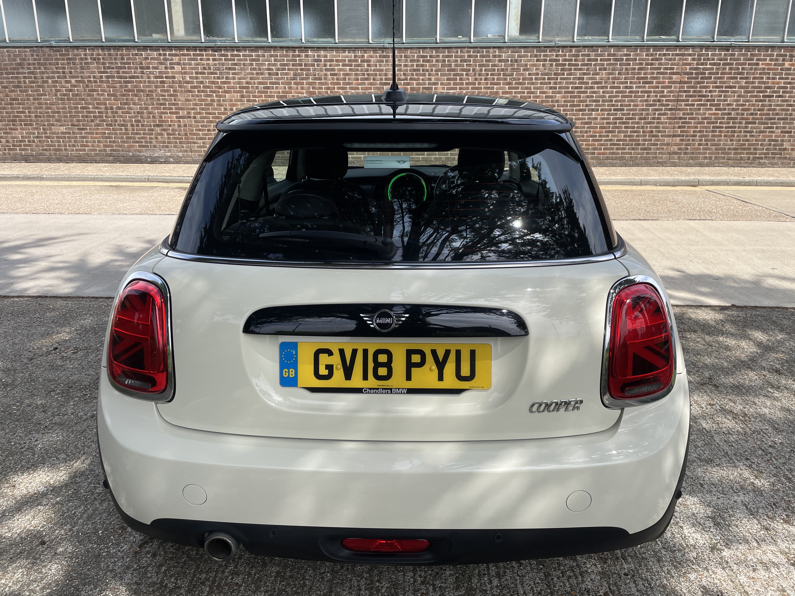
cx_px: 398
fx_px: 597
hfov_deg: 67.3
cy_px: 298
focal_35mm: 26
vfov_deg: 53.1
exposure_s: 1/2304
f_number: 1.6
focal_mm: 4.2
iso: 32
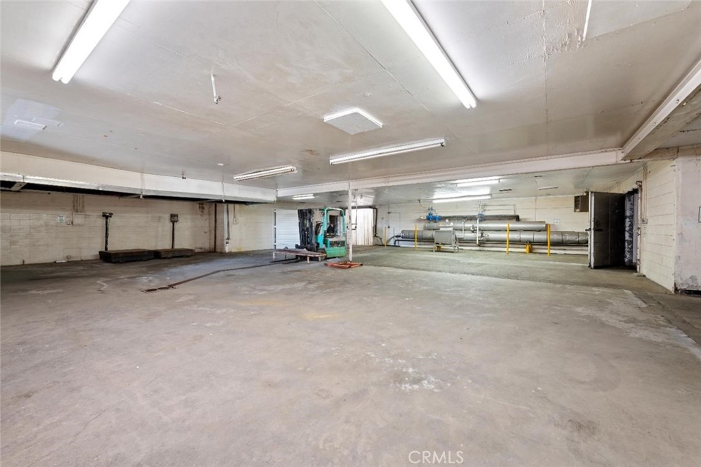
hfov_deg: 104.3
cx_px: 350
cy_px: 234
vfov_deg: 81.1
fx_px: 272
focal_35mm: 14
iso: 250
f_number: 9
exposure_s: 3
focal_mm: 14
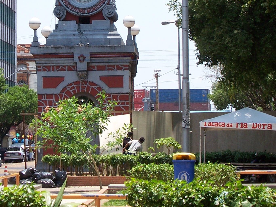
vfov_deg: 10.2
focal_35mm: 145
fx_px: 1156
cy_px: 37
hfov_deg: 13.6
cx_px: 90
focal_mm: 14.7
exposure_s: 1/250
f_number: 4.8
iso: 80
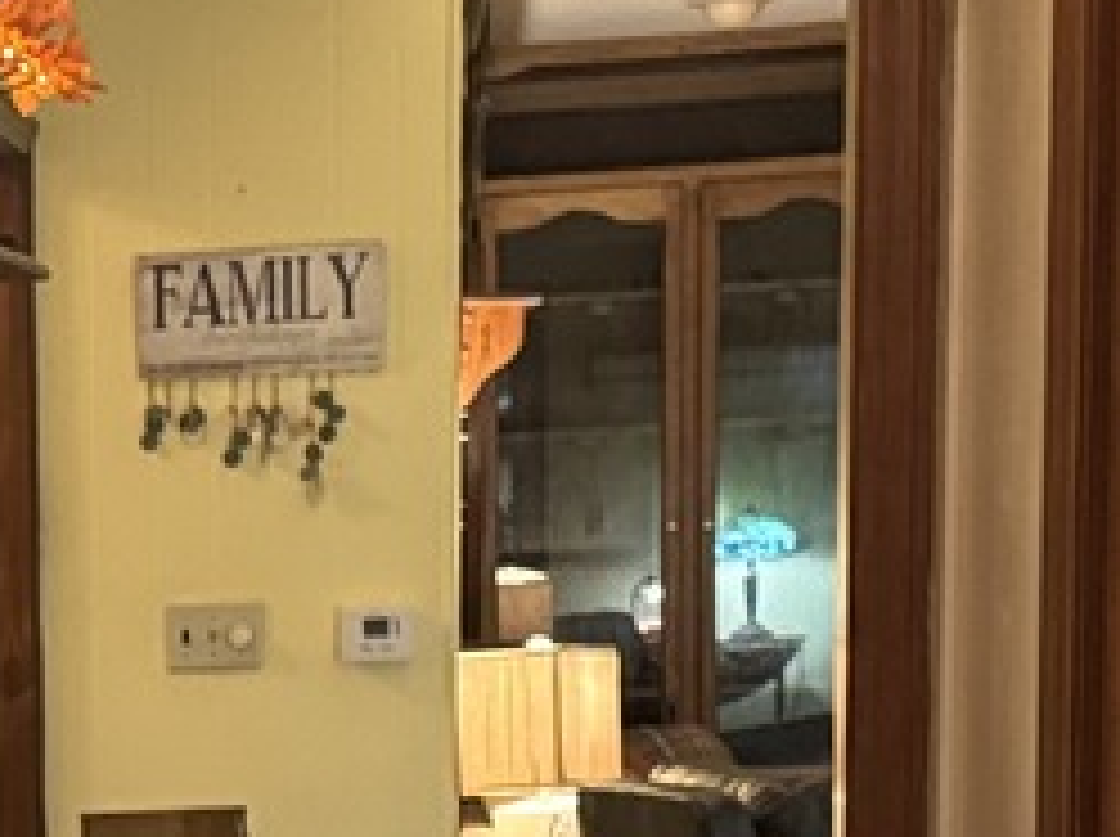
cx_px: -400
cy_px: 1256
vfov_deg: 10.3
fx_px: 4491
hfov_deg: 13.6
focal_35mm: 139
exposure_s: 1/40
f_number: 1.78
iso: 800
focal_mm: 6.76
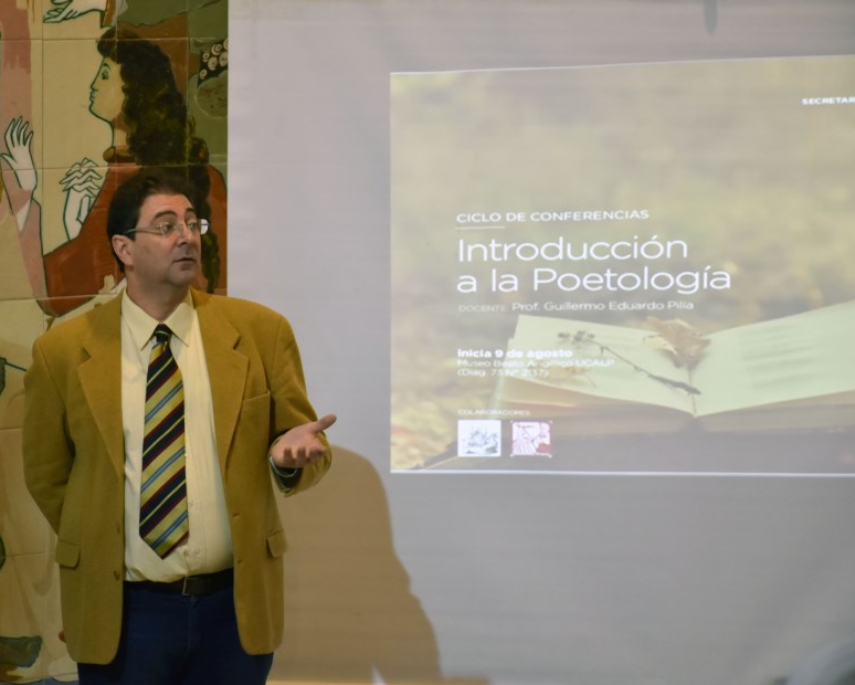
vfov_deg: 11.1
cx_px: 304
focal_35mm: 140
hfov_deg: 13.8
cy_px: 317
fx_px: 3535
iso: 800
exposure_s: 1/60
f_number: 5
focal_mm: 75
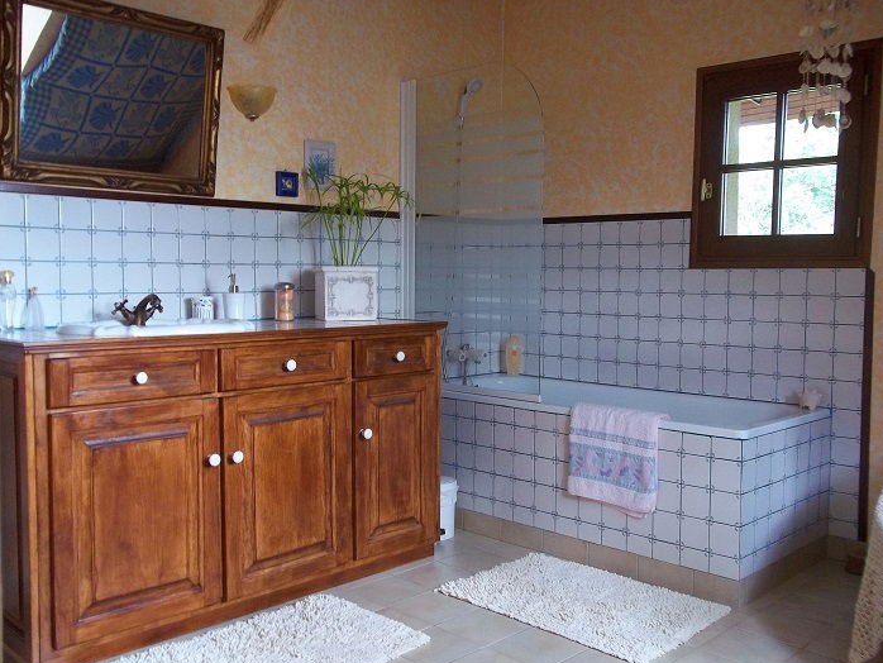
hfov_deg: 55.3
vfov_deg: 43.0
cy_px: 332
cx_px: 434
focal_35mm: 33
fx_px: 842
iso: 160
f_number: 2.9
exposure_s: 1/25
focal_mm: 5.7
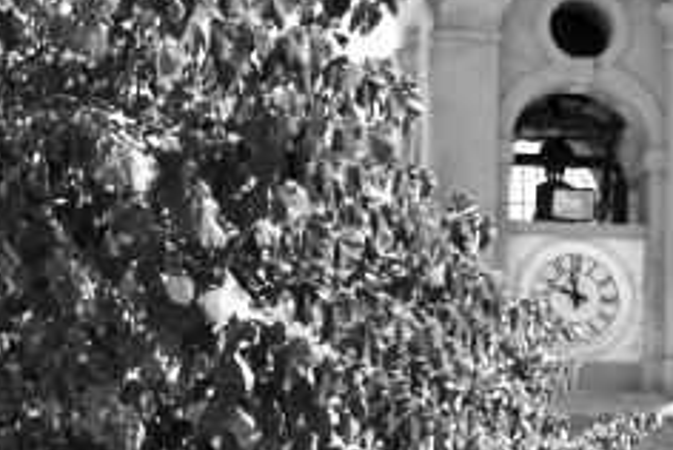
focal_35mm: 203
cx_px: 577
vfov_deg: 6.8
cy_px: 147
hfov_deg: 10.1
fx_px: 3804
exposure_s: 1/160
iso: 100
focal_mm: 55
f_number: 6.3
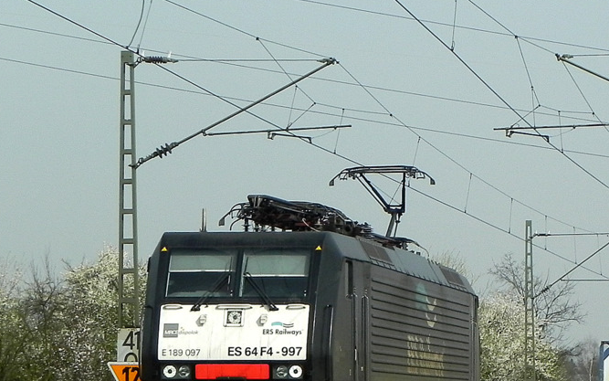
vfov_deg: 7.7
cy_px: 265
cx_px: 410
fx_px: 2838
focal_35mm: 171
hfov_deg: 12.2
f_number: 6.3
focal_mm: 18.8
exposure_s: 1/800
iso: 160
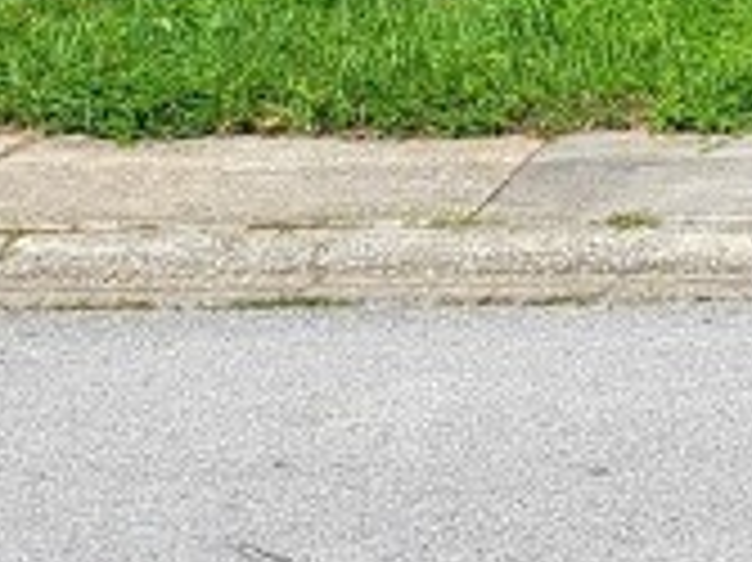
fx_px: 3191
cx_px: 1315
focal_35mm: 147
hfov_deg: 12.4
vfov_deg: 9.2
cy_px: -710
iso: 40
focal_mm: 5
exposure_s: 1/2524
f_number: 1.8
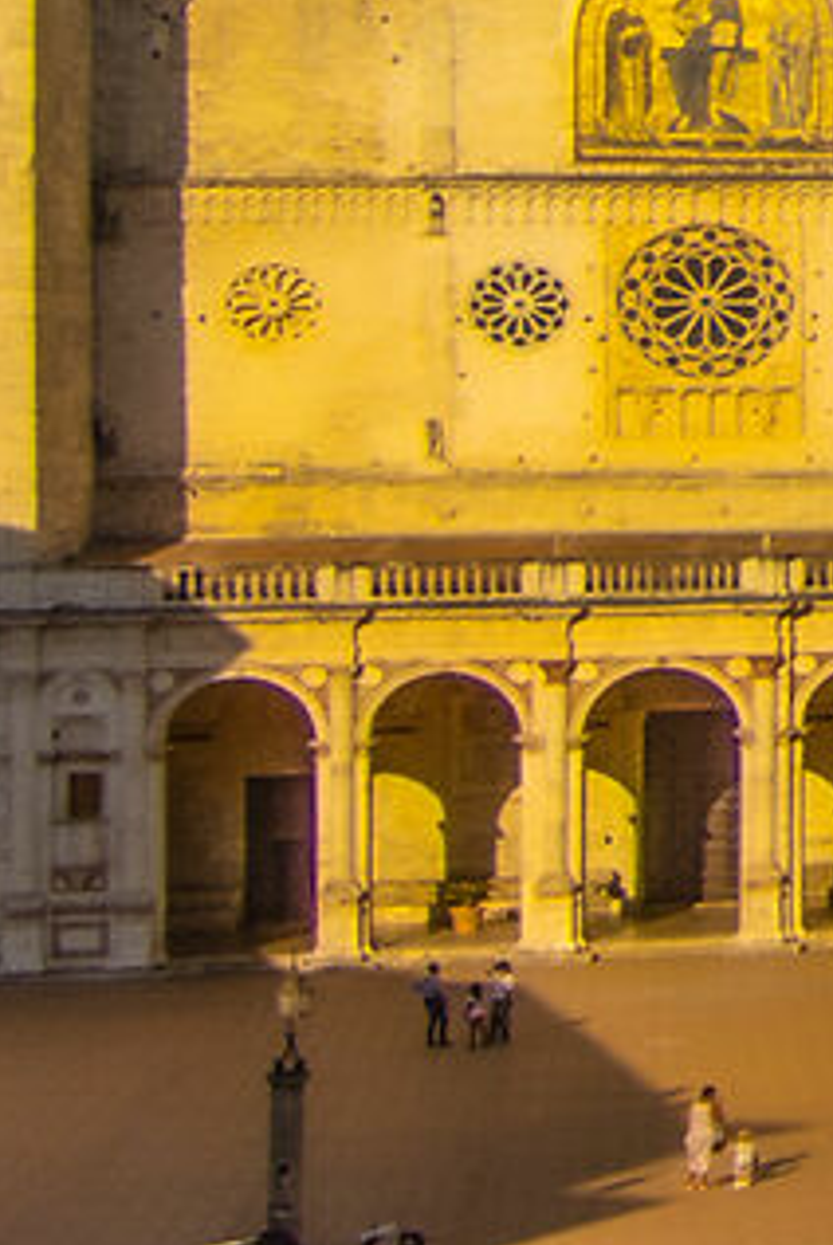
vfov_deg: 14.1
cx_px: 2279
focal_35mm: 125
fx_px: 4321
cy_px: -1135
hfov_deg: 9.3
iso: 100
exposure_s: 1/125
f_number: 13
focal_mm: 11
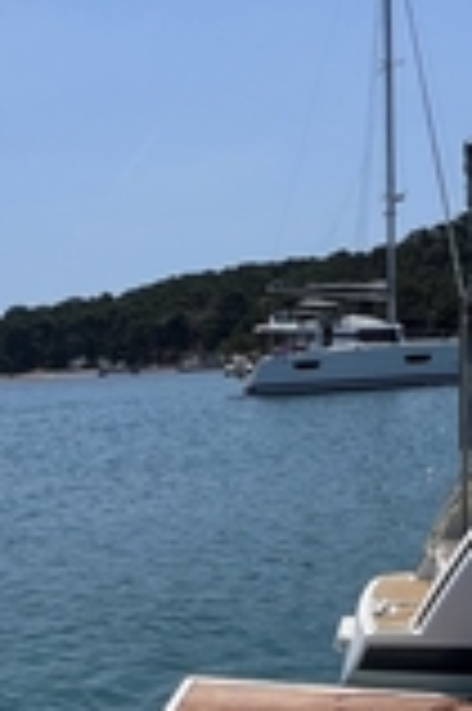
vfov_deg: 30.2
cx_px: 238
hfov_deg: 29.8
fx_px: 887
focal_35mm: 45
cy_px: 1006
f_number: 1.8
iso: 32
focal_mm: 1.57
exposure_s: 1/3425
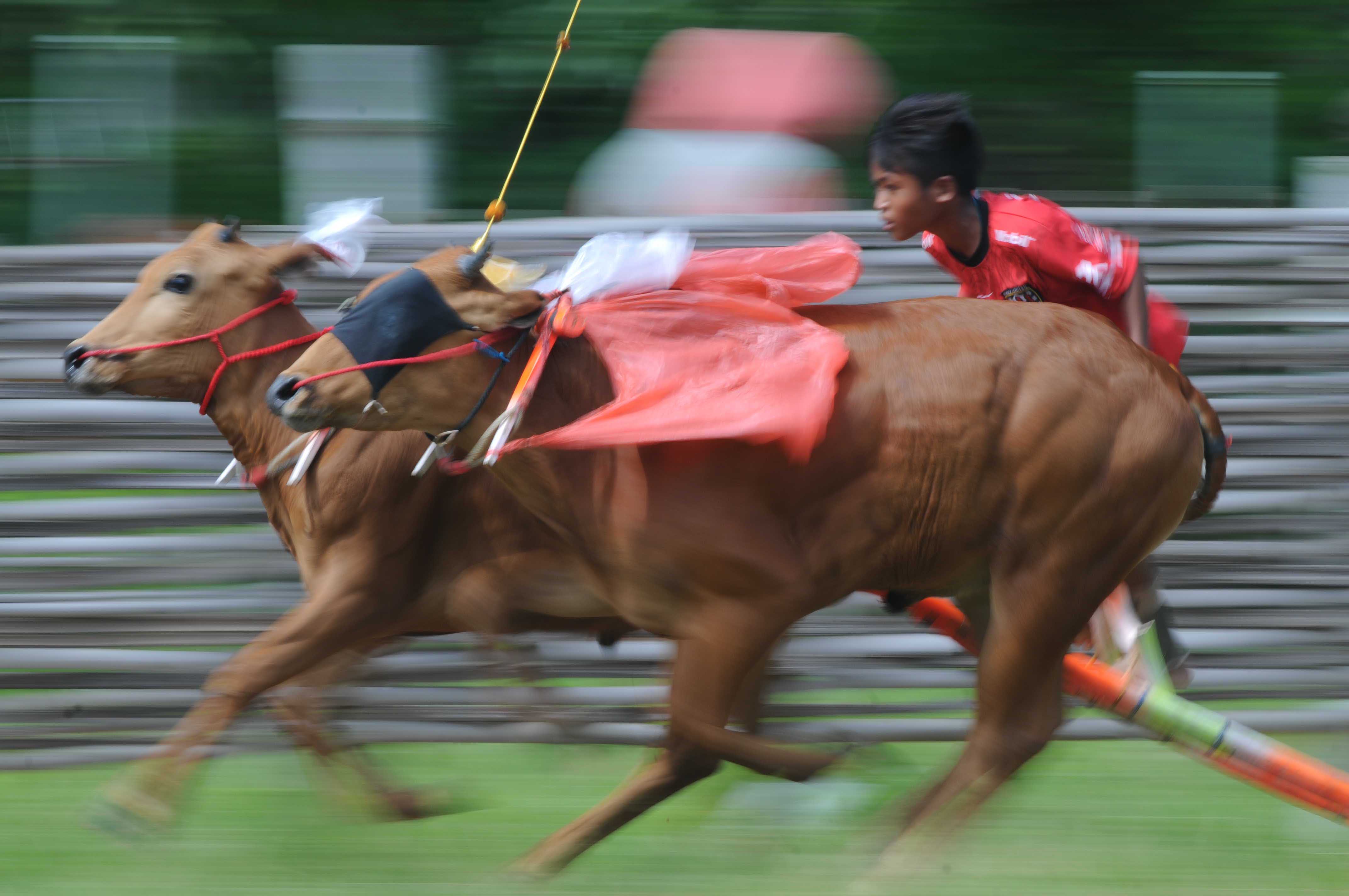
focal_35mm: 450
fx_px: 16842
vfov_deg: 3.0
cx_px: 674
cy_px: 448
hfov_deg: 4.6
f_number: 16
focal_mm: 300
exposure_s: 1/40
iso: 100
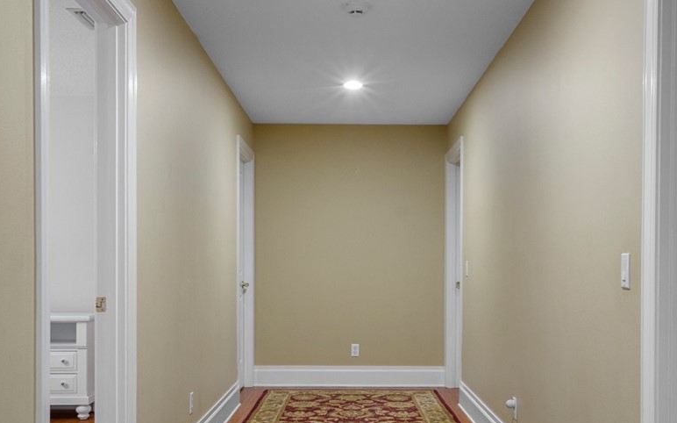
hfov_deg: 46.2
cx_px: 353
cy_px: 275
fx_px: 793
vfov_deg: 29.7
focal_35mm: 43
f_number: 11
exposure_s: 1/2
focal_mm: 20
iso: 320
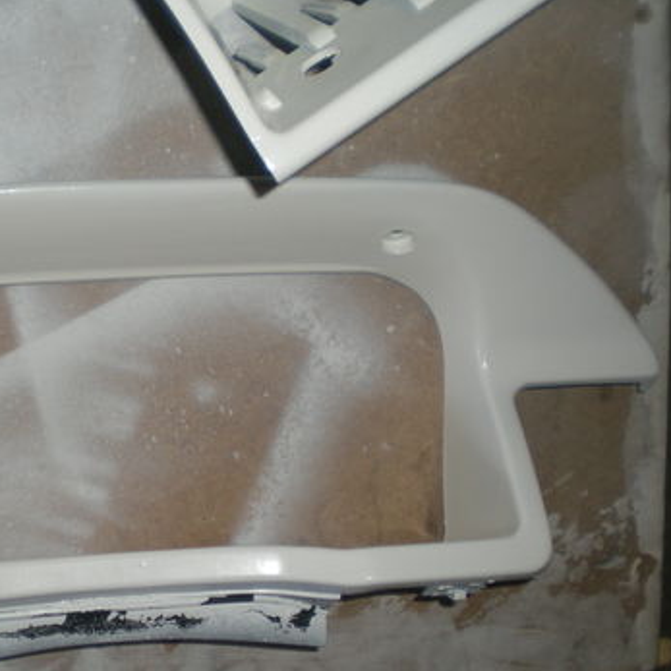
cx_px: 124
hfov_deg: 27.1
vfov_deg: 27.6
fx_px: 1360
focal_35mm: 62
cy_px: 412
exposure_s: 1/42.5
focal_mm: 6.3
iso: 50
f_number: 3.1
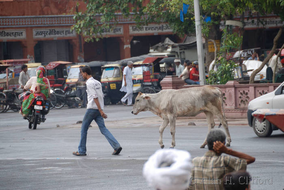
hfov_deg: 6.9
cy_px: 95
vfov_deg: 4.6
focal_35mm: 300
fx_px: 2369
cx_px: 142
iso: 250
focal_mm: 200
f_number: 5.6
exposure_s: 1/160
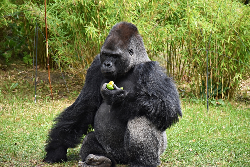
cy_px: 84
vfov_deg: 7.0
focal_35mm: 195
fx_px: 1354
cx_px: 125
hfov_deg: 10.5
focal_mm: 130
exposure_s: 1/250
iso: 800
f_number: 5.6
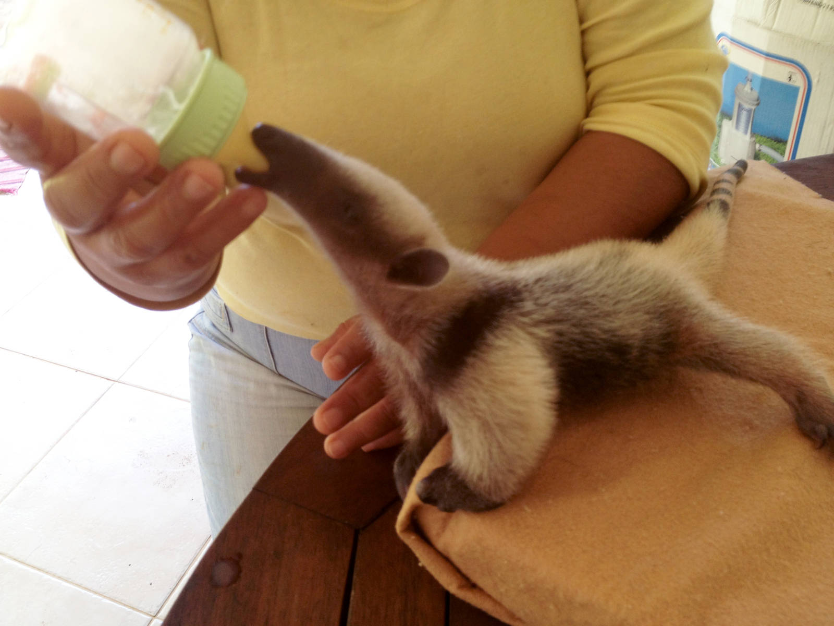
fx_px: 843
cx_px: 417
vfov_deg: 40.7
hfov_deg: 52.6
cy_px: 313
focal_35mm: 35
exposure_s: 1/30
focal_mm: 4.28
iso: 50
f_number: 2.4
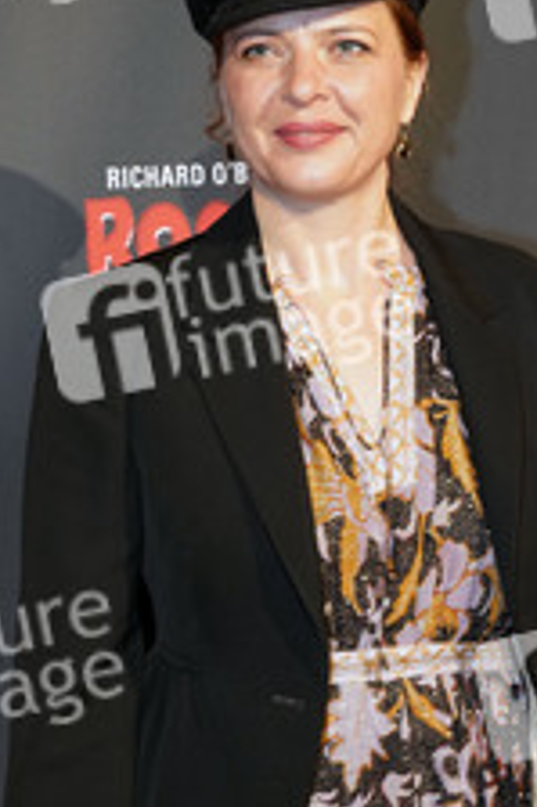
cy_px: 497
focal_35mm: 107
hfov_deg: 12.8
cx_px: 332
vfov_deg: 19.1
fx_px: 2398
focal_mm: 60
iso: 1600
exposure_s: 1/80
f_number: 7.1
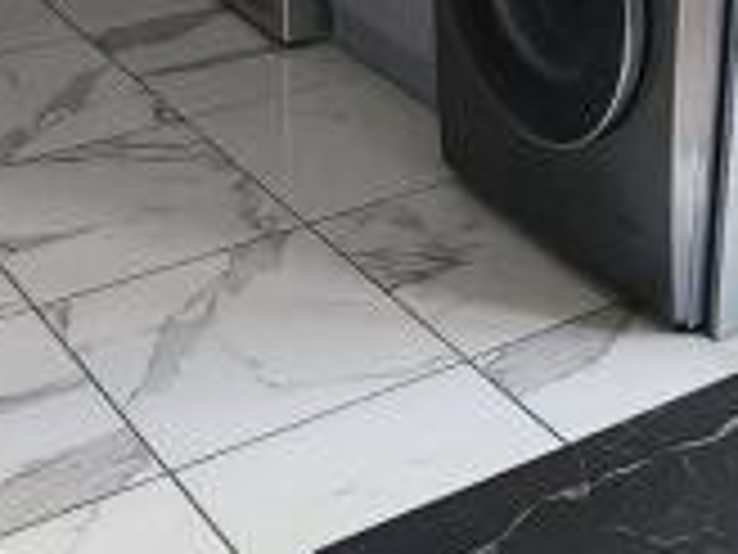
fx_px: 1727
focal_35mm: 81
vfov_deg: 16.8
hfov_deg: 24.0
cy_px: -225
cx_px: 508
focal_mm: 1.82
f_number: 2
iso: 160
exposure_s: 1/50
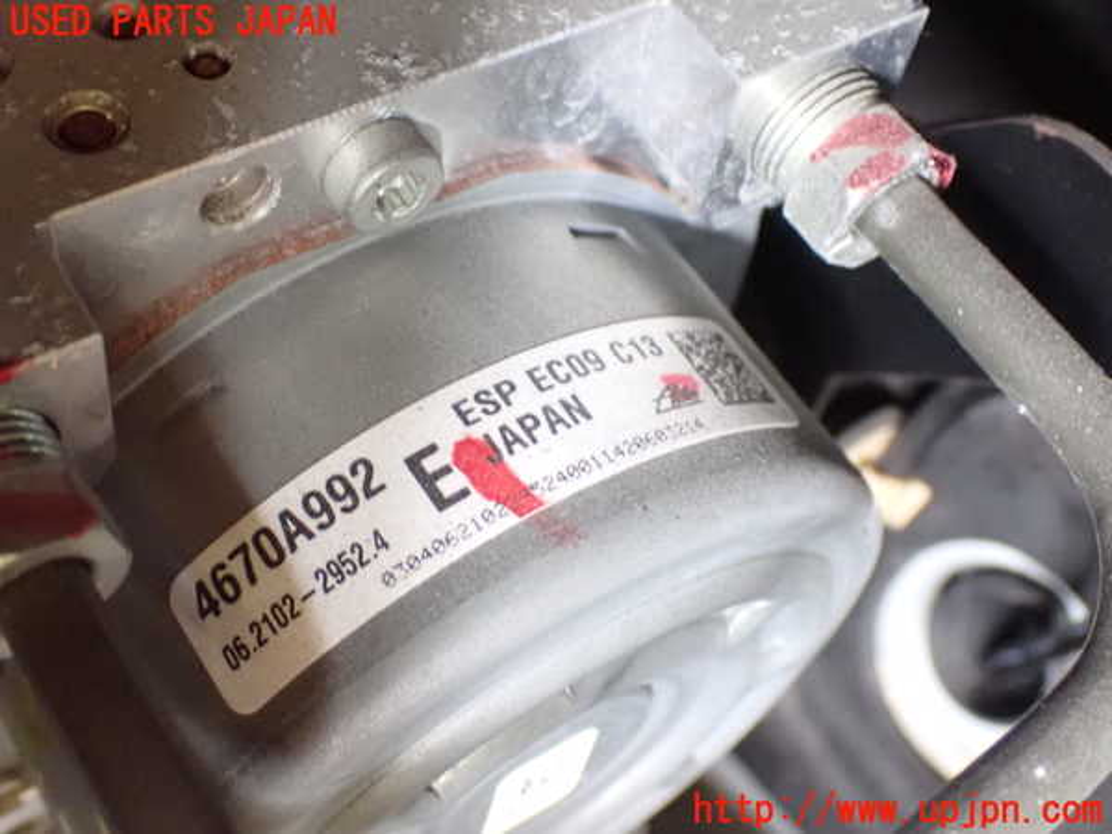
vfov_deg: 29.1
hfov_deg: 38.2
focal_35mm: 50
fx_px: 1606
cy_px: 417
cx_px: 556
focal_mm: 9.01
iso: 1600
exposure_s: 1/30
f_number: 3.2
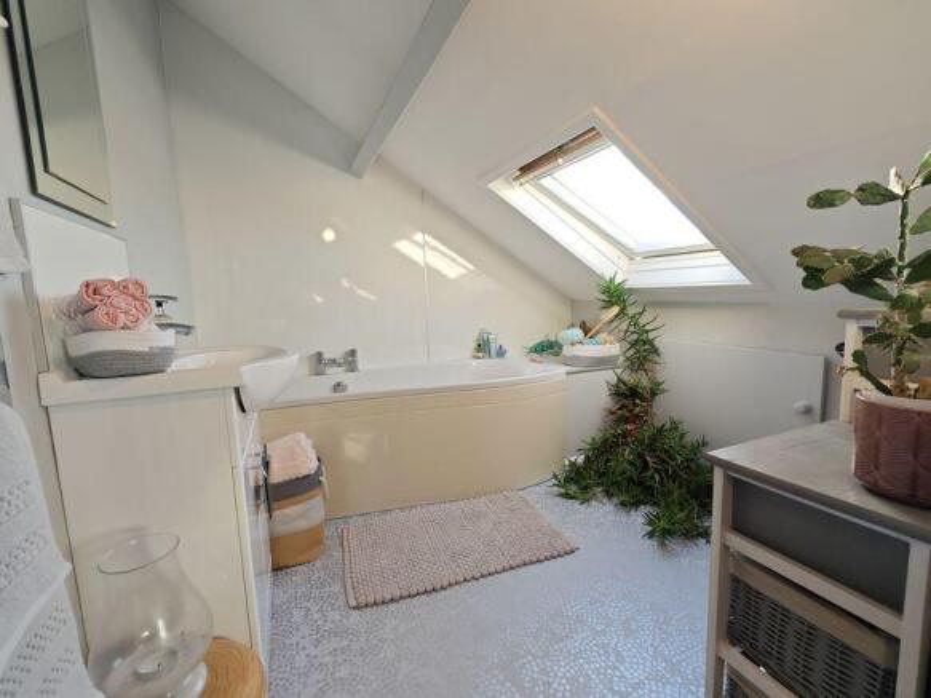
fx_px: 376
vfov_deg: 85.7
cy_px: 349
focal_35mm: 14
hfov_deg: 102.1
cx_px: 466
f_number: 1.8
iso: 50
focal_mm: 2.03
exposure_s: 1/76.2
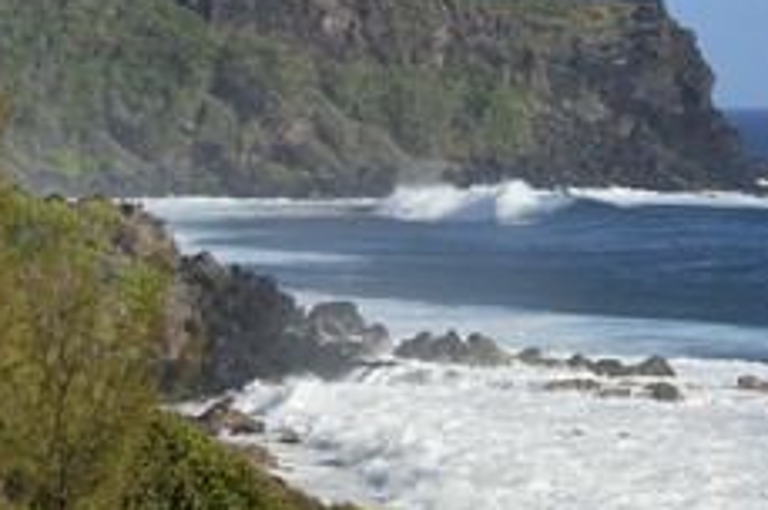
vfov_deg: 5.0
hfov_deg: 7.5
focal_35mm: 276
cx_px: 344
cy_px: 185
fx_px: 5880
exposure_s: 1/400
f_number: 11
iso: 200
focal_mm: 150
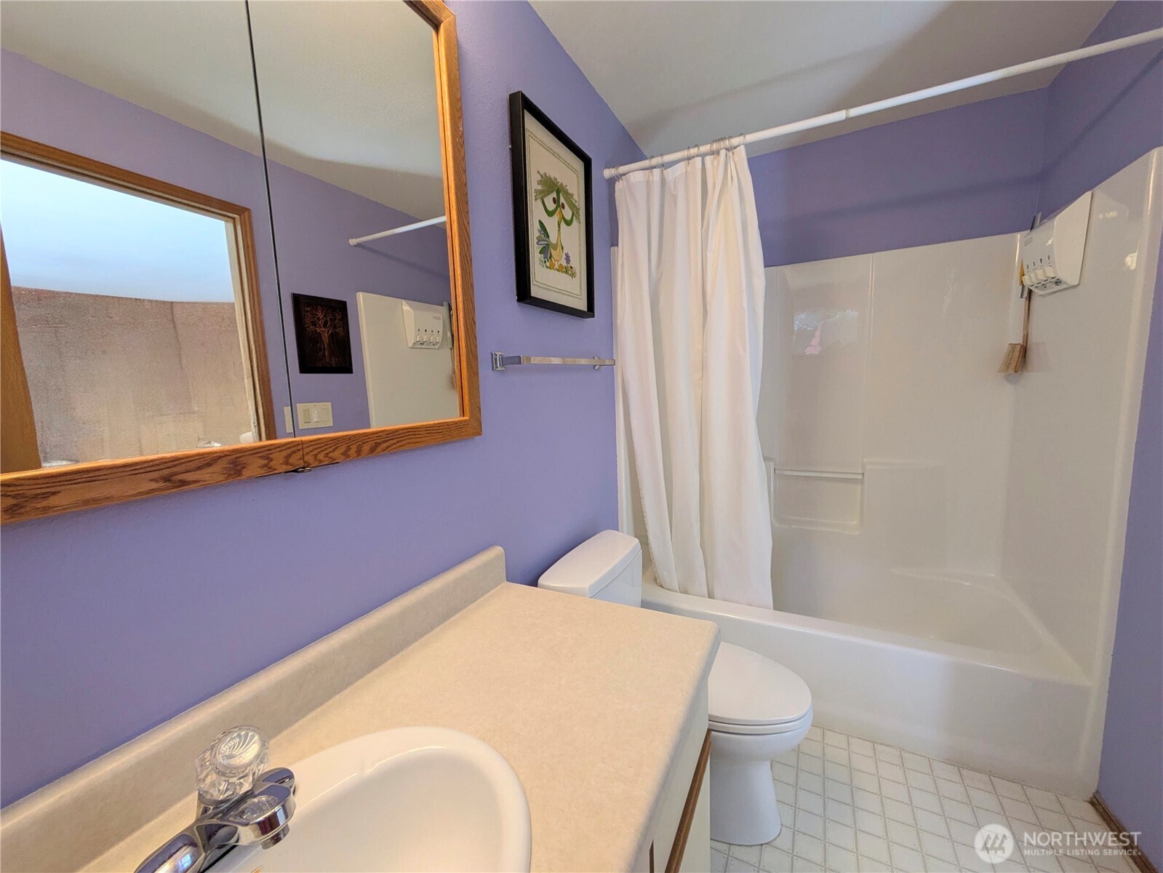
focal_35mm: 14
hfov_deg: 102.1
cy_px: 436
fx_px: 470
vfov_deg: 85.7
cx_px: 582
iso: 112
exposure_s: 1/60
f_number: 2.2
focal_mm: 1.83
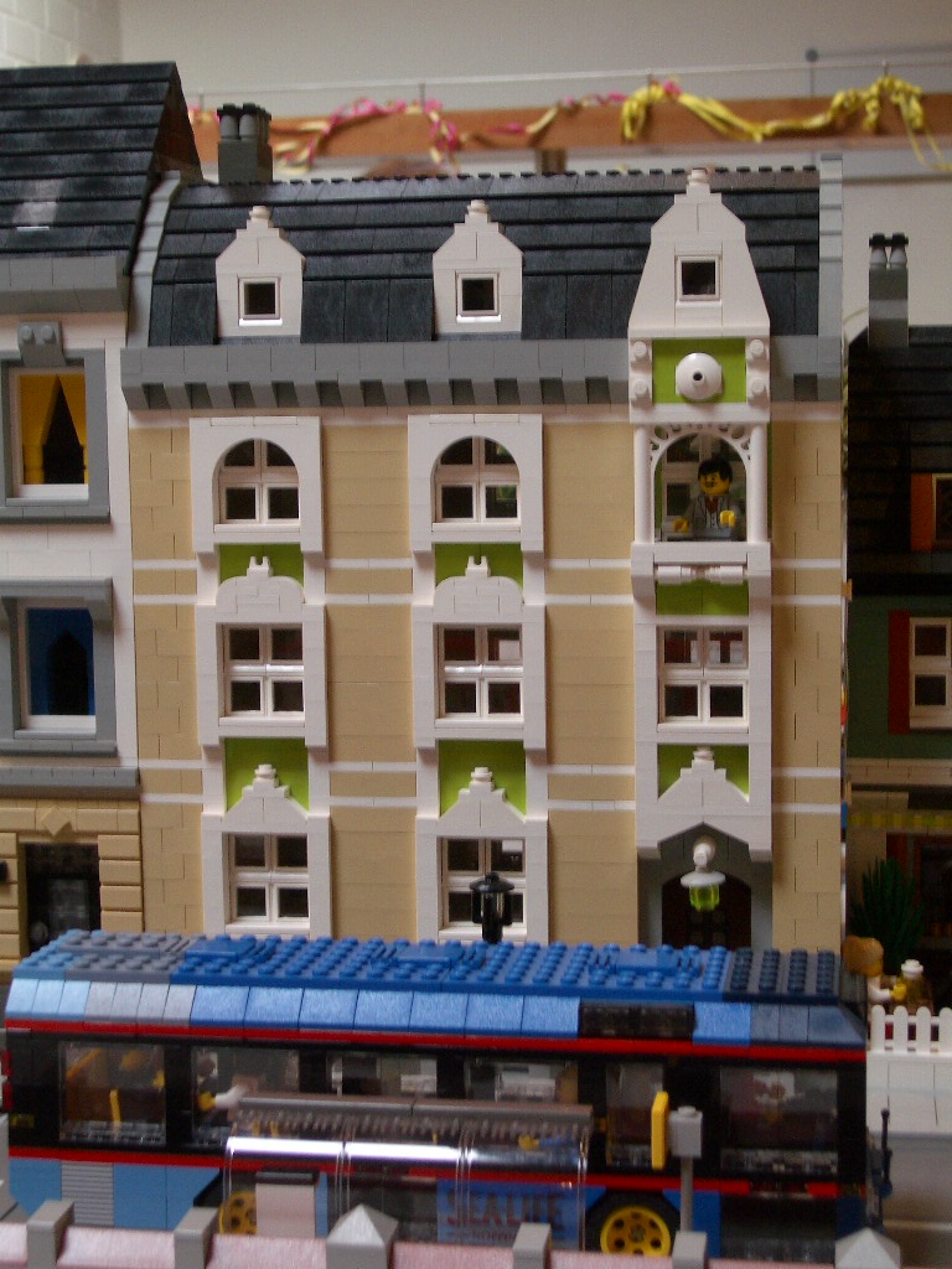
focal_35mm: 62
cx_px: 476
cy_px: 634
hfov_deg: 23.7
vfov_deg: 31.2
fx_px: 2273
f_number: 3.5
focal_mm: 10.2
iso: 100
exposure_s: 1/15
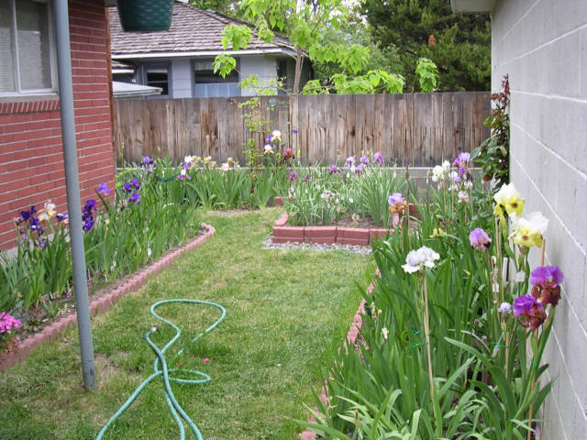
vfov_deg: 33.6
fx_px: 729
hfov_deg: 43.9
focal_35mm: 43
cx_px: 294
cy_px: 220
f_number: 3
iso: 100
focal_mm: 6.6
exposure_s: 1/156
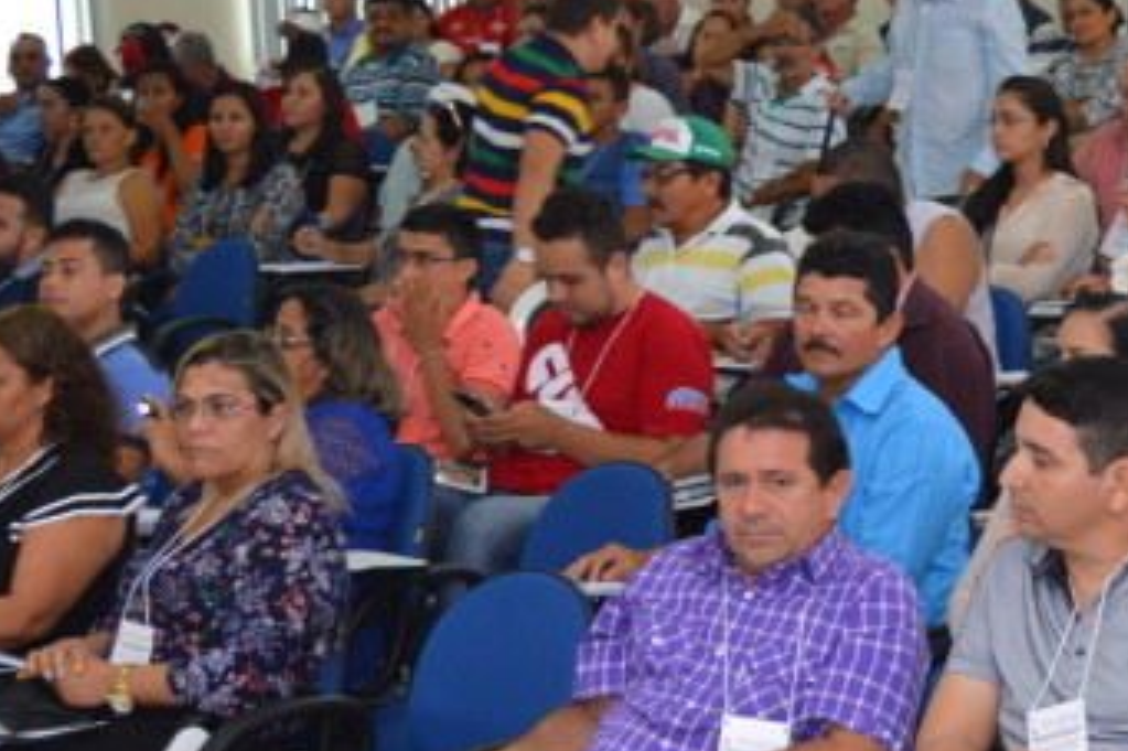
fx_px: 3382
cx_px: 1022
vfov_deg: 12.7
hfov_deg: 18.6
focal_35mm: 108
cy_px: 326
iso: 560
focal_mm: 24
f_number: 4
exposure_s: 1/60
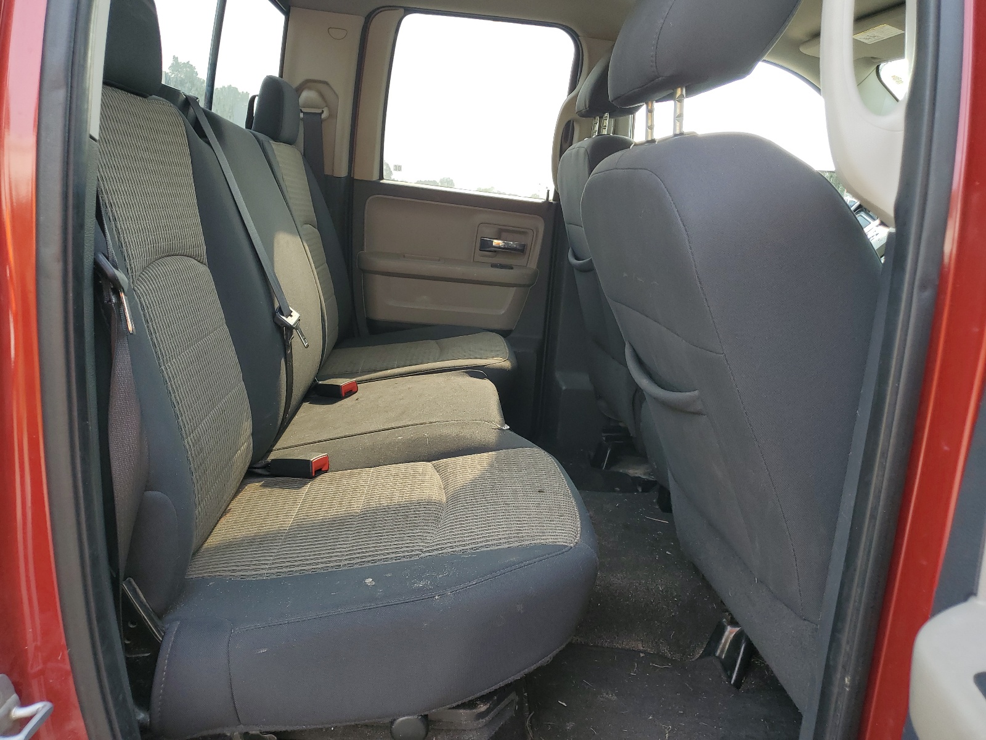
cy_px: 370
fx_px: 741
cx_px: 493
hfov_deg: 67.3
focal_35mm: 26
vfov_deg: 53.1
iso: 50
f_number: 1.5
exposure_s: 1/263
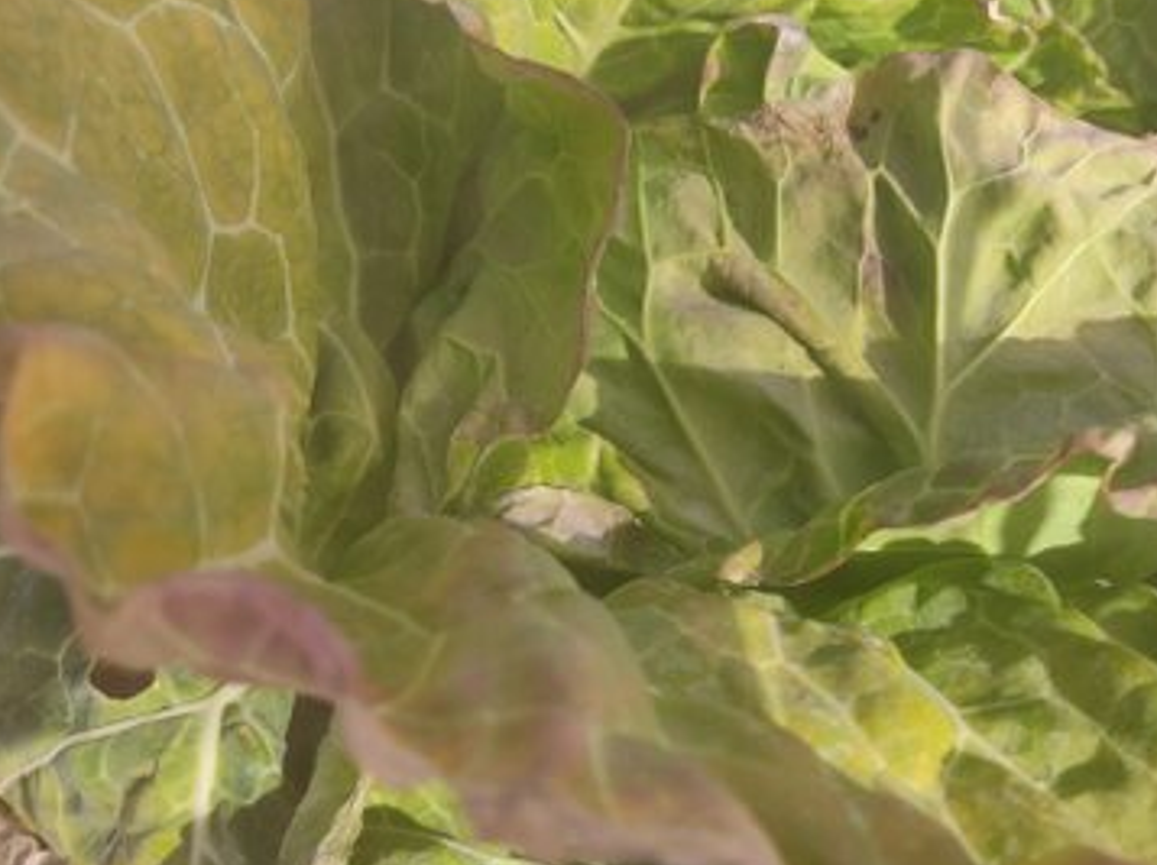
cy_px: 376
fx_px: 1169
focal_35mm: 35
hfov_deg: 51.8
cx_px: 758
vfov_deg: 40.6
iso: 100
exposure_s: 1/616
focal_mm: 4.74
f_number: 1.79
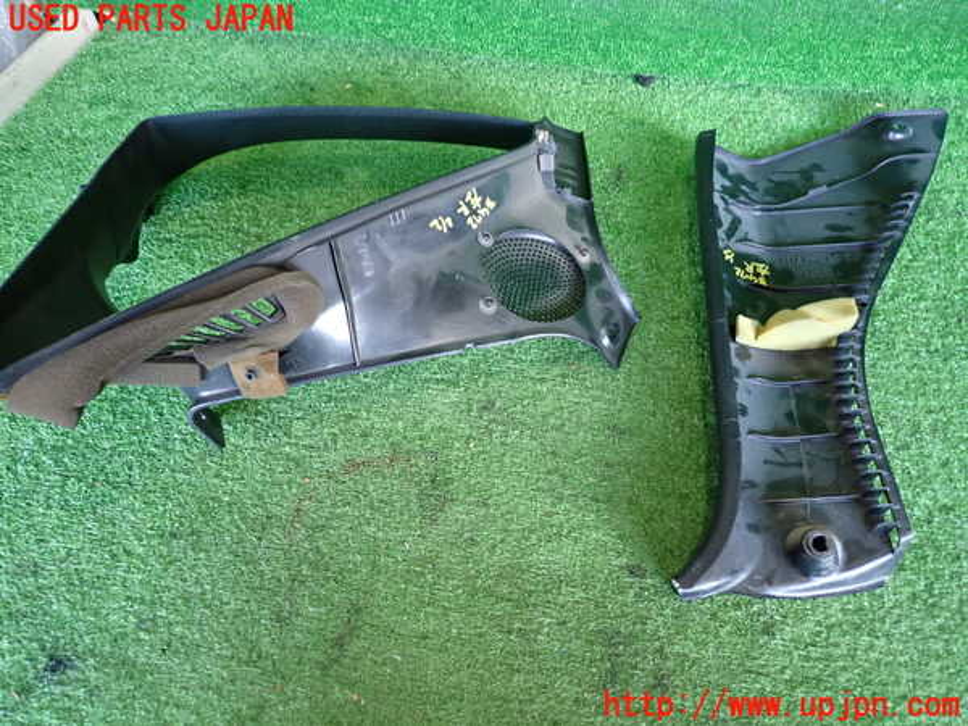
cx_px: 484
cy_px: 363
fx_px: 699
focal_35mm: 25
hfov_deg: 69.4
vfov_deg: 54.9
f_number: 2
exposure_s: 1/30
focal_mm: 4.5
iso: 320
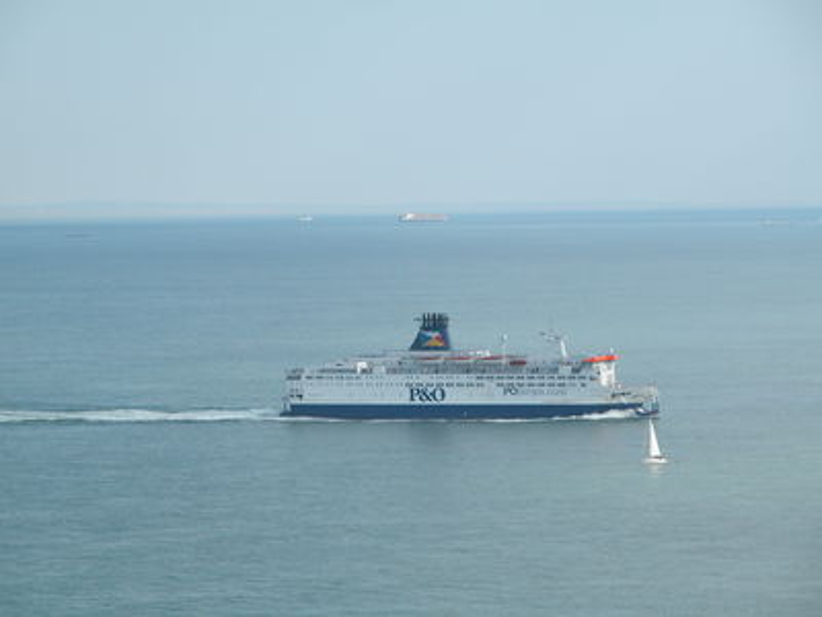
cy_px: 308
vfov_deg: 7.8
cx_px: 411
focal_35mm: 191
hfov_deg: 10.4
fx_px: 4536
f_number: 5.7
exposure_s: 1/405
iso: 100
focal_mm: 48.5
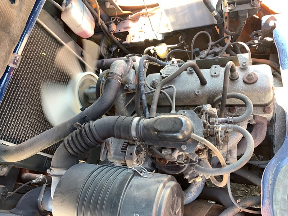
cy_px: 108
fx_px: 216
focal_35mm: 26
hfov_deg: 67.3
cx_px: 144
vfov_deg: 53.1
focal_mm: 4.25
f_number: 1.8
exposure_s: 1/121
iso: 100
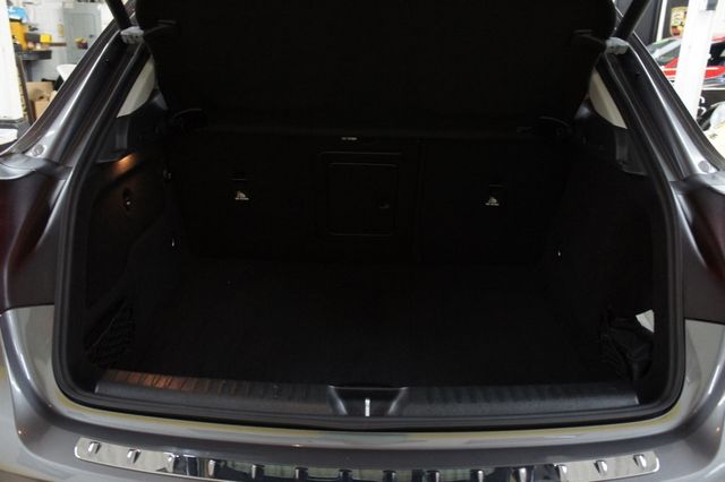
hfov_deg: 62.0
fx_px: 604
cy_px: 241
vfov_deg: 43.6
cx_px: 362
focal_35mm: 30
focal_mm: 20
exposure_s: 1/30
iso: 1000
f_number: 4
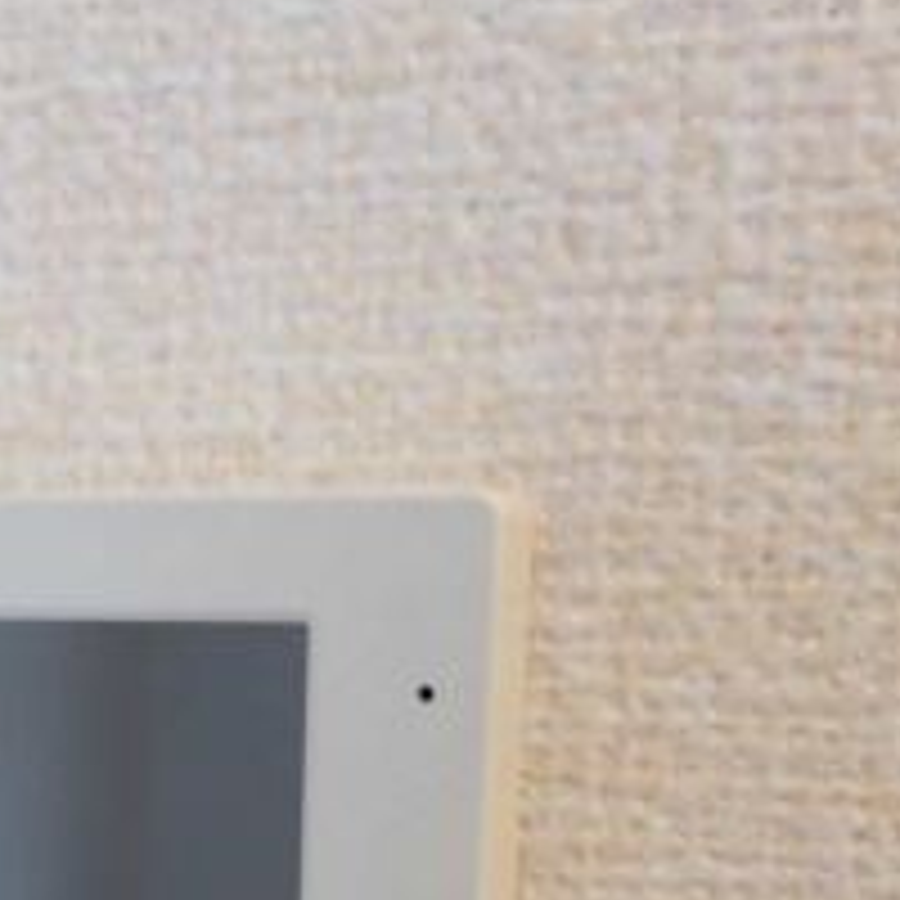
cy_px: 981
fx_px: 2000
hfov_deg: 24.2
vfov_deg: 23.8
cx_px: -4
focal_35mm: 68
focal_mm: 4.3
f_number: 3.1
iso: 250
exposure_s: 1/50
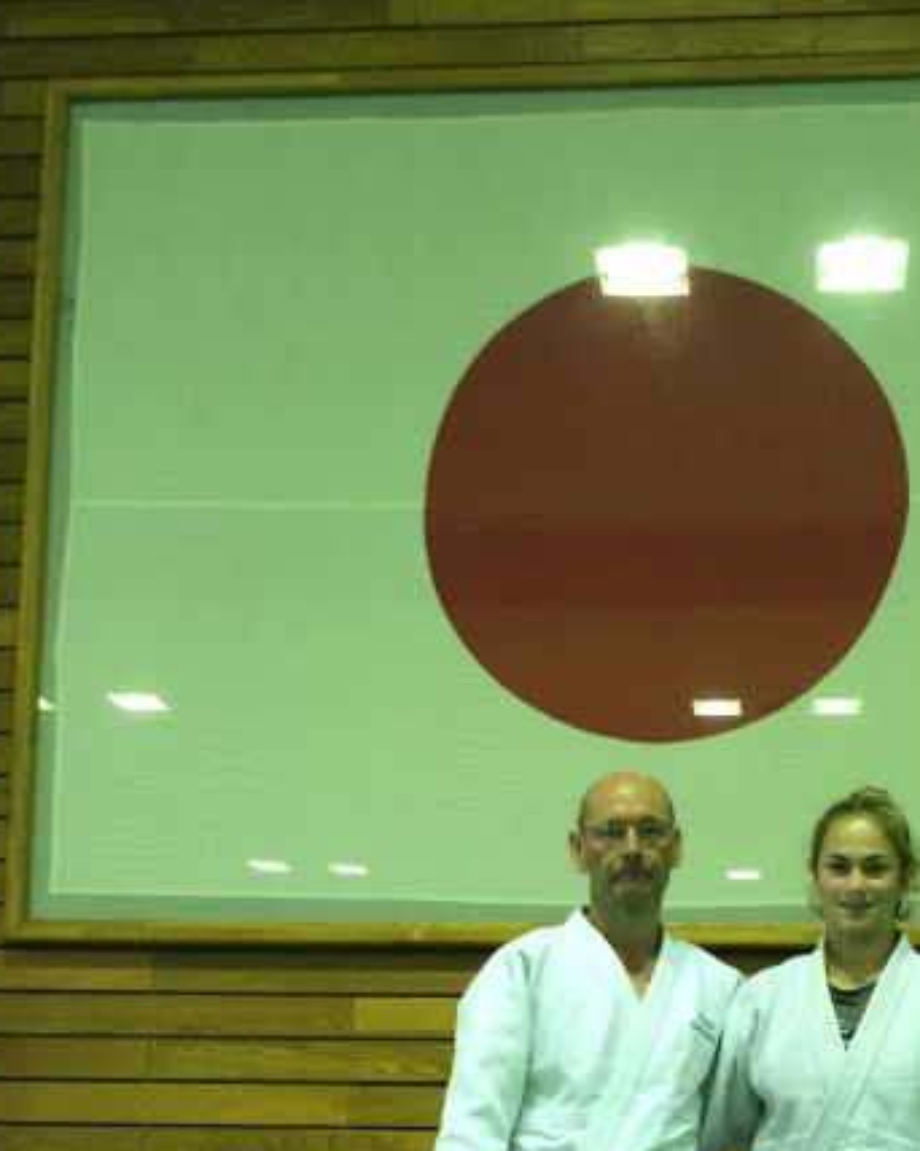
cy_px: 1030
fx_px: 1839
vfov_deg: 33.0
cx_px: 656
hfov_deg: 27.8
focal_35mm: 54
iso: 125
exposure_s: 1/33
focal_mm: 4.15
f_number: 2.2
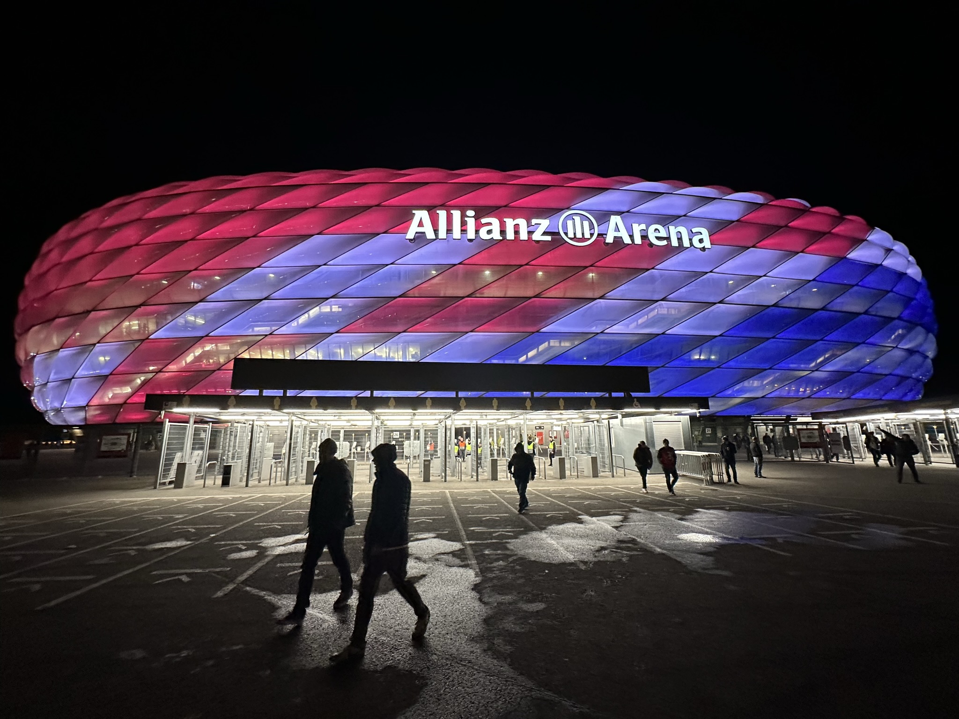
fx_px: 388
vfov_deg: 85.7
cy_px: 360
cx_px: 480
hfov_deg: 102.1
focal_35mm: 14
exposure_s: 1/60
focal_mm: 2.22
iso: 500
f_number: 2.2
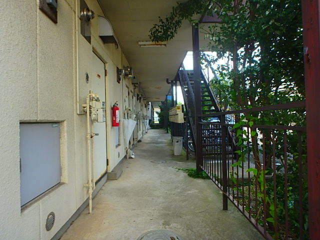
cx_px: 160
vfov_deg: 63.4
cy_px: 120
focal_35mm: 21
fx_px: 194
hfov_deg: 79.0
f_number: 3.5
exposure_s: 1/200
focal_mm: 3.7
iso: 125
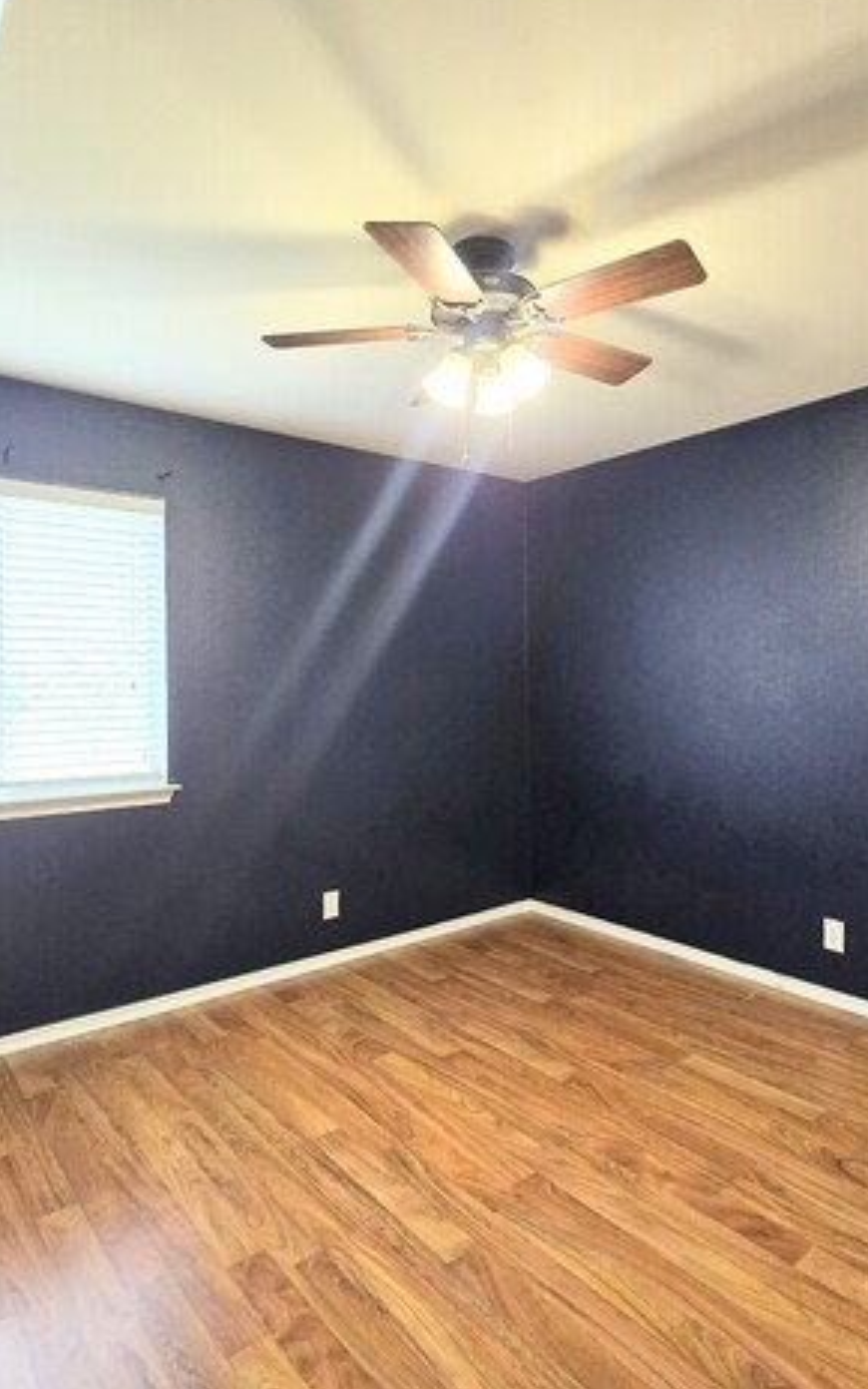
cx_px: 470
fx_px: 719
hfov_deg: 62.1
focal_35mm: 19
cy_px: 674
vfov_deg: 88.0
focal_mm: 2.2
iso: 400
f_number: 2.2
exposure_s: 1/60
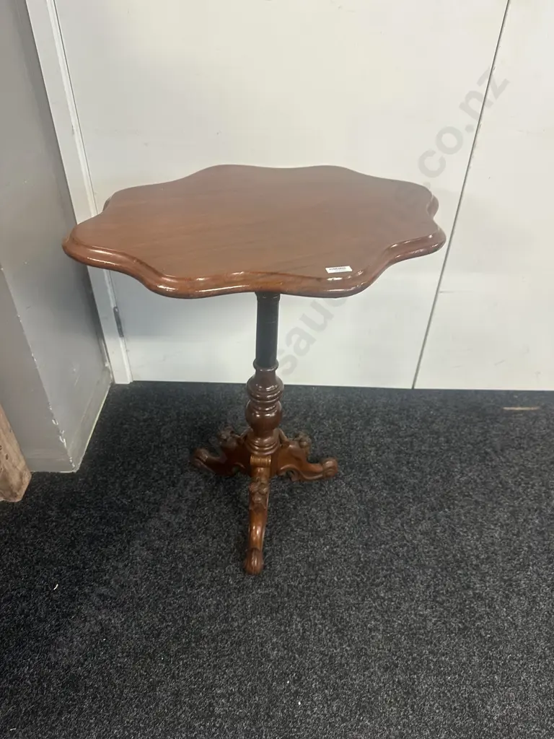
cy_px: 370
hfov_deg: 56.8
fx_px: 512
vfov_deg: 71.6
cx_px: 277
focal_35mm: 24
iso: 200
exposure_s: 1/50
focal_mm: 6.86
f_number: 1.78
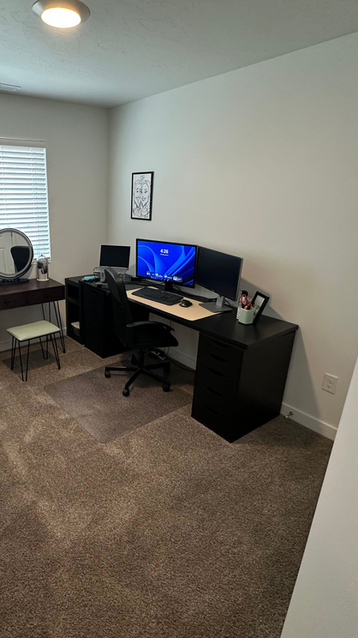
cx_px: 99
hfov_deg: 51.7
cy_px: 316
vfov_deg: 83.9
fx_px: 355
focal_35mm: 21
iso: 320
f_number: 2.2
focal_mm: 2.22
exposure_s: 1/120
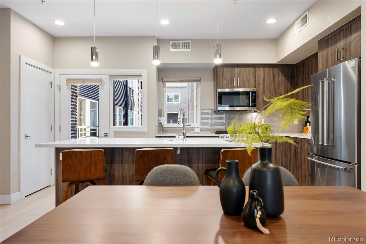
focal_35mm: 22
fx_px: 224
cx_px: 183
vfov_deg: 57.3
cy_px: 122
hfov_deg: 78.6
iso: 1000
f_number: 5.6
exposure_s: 1/20
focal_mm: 22
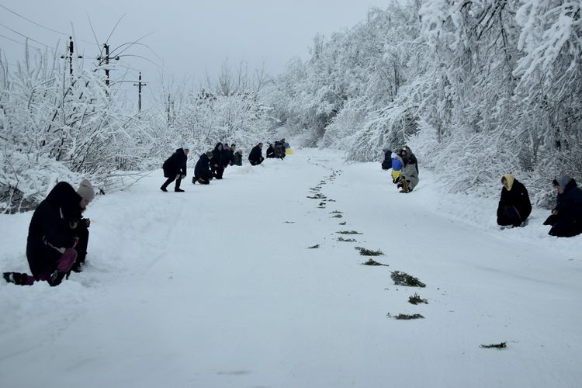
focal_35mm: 82
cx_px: 291
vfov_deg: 16.6
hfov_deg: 24.6
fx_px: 1334
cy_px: 194
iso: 100
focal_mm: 55
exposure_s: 1/160
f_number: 5.6
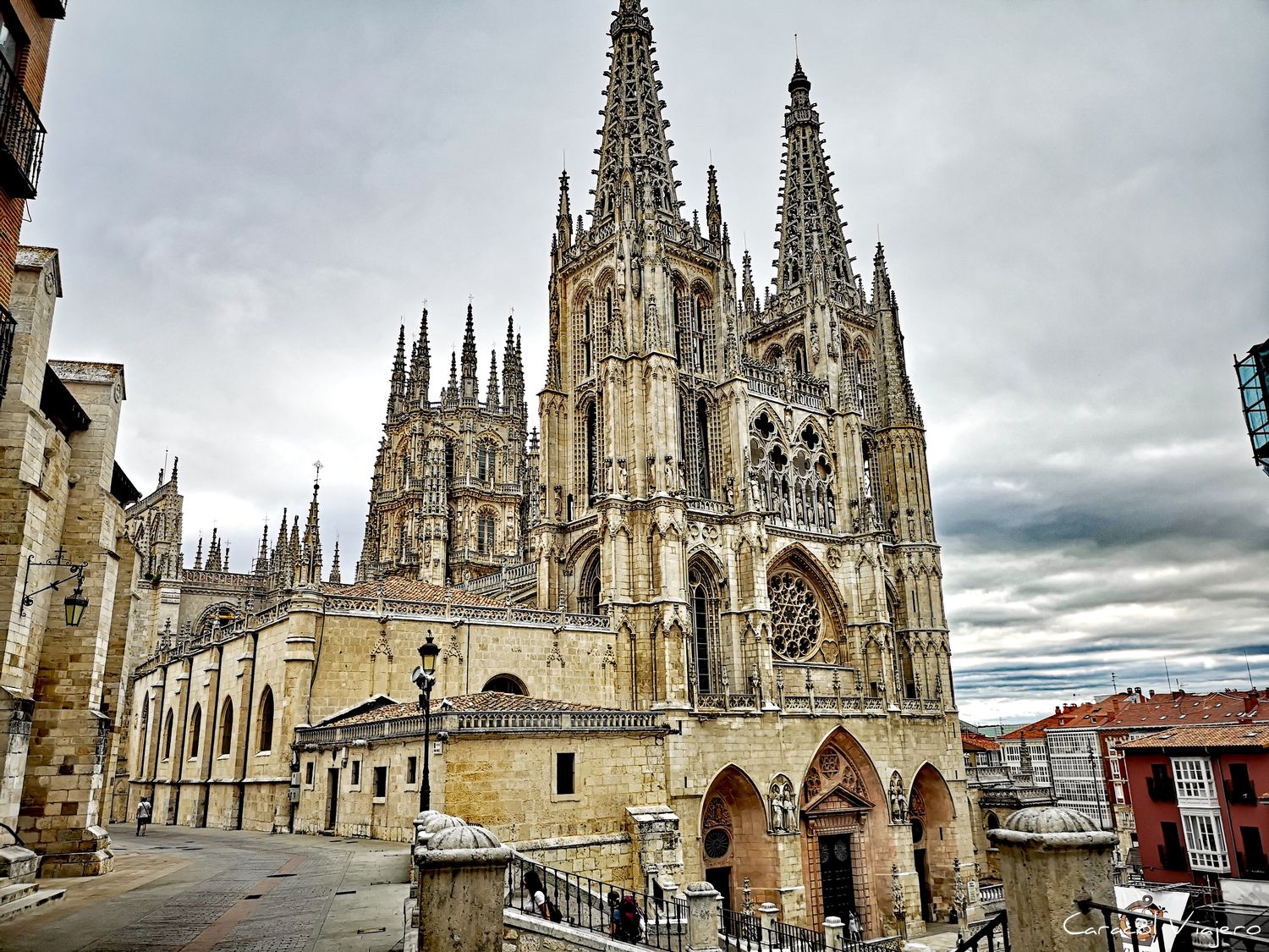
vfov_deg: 51.4
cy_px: 476
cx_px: 634
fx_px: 990
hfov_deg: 65.3
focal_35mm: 27
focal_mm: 3.95
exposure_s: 3
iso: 50
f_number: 1.8
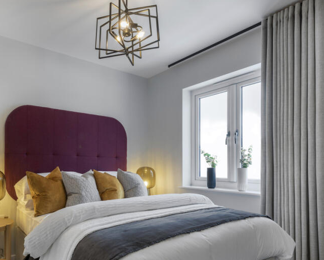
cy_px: 167
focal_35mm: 24
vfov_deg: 57.8
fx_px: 230
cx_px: 112
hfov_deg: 68.6
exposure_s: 1/1.67
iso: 80
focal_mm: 16
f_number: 16
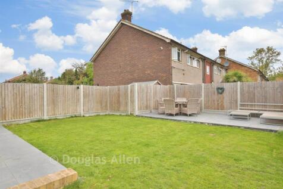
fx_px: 165
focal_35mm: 21
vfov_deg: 59.5
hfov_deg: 81.2
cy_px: 94
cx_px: 142
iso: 200
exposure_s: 1/100
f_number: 8
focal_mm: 14
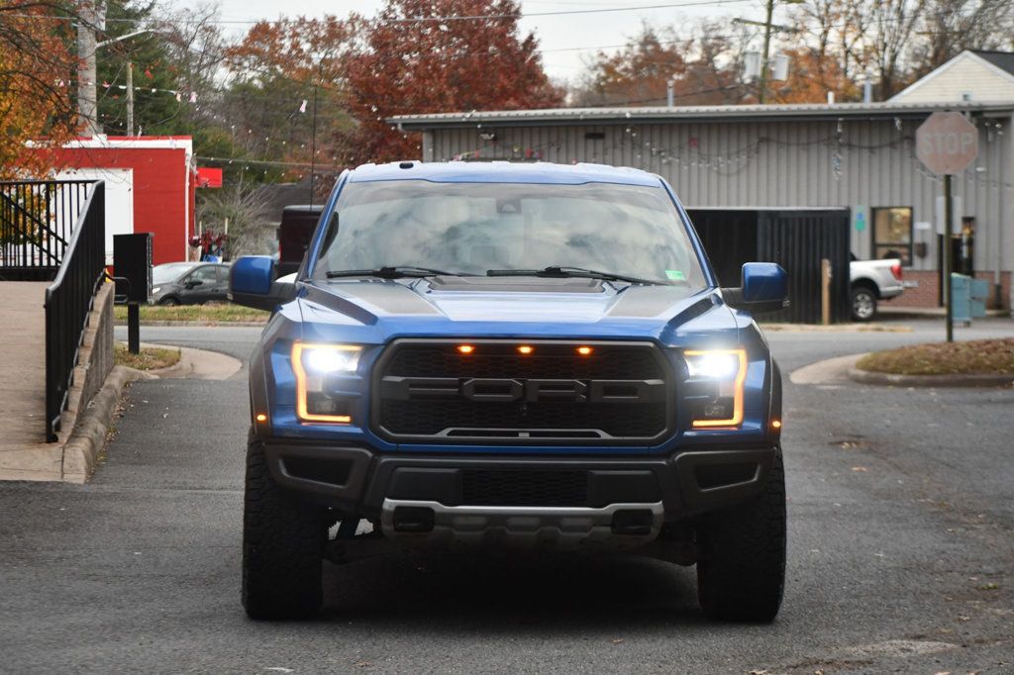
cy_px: 338
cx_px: 507
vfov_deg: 10.8
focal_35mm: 127
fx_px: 3576
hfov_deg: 16.1
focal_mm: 85
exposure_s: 1/200
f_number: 4.8
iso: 800
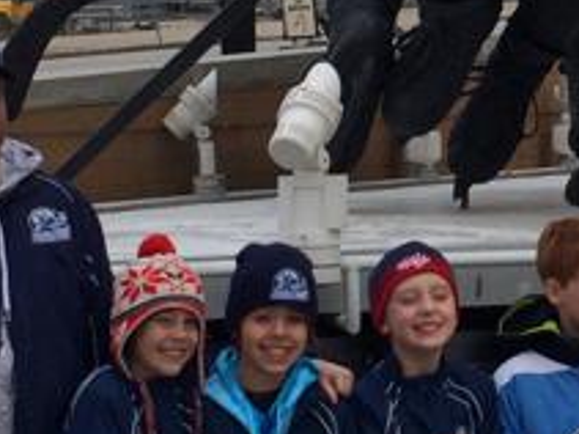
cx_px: 560
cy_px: 118
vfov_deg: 10.5
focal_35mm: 141
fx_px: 2357
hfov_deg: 13.8
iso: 32
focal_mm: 4.15
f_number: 2.2
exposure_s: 1/1709
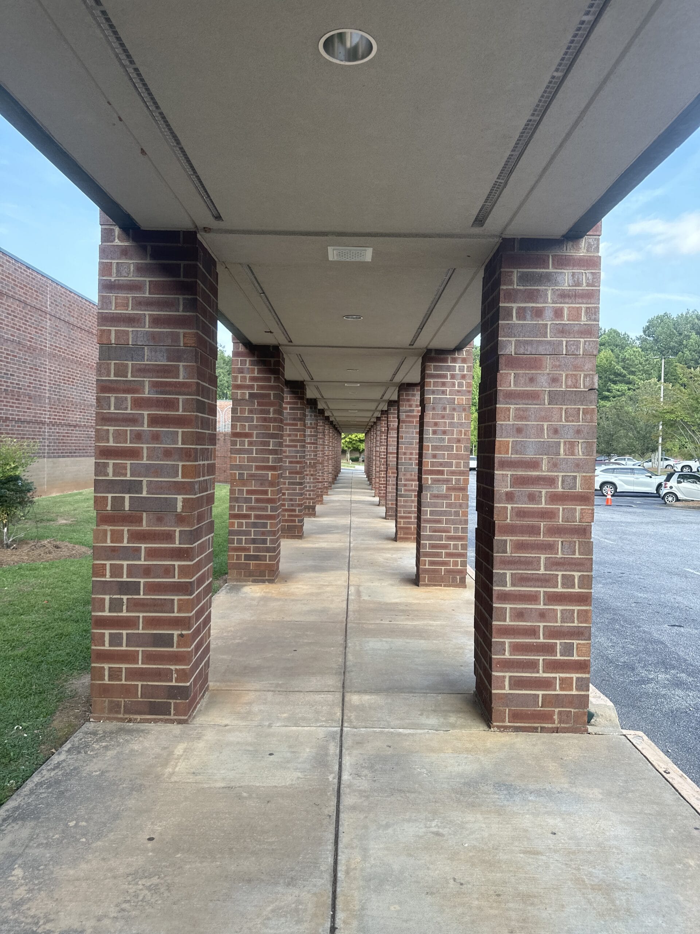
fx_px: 647
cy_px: 467
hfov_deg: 56.8
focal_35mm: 24
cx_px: 350
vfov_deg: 71.6
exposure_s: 1/489
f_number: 1.78
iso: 80
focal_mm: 6.86
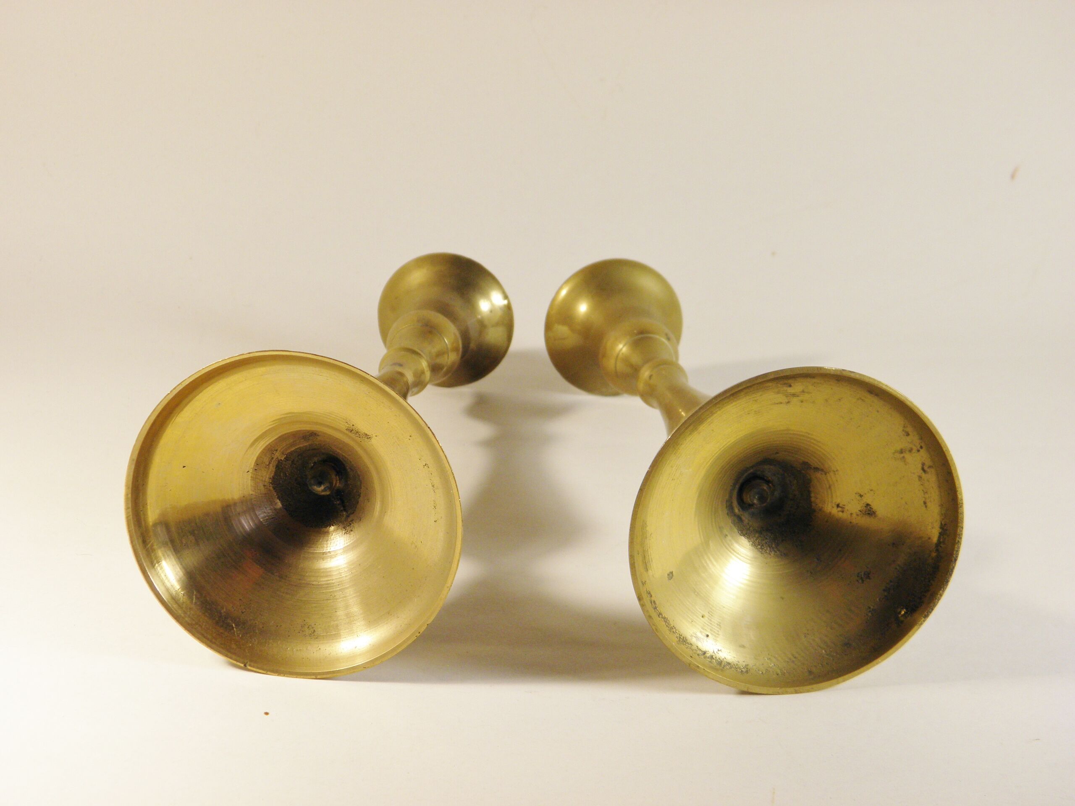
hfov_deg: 28.6
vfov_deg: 21.6
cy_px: 403
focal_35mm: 68
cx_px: 538
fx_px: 2112
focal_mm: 12.2
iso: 125
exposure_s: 1/50
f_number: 4.3
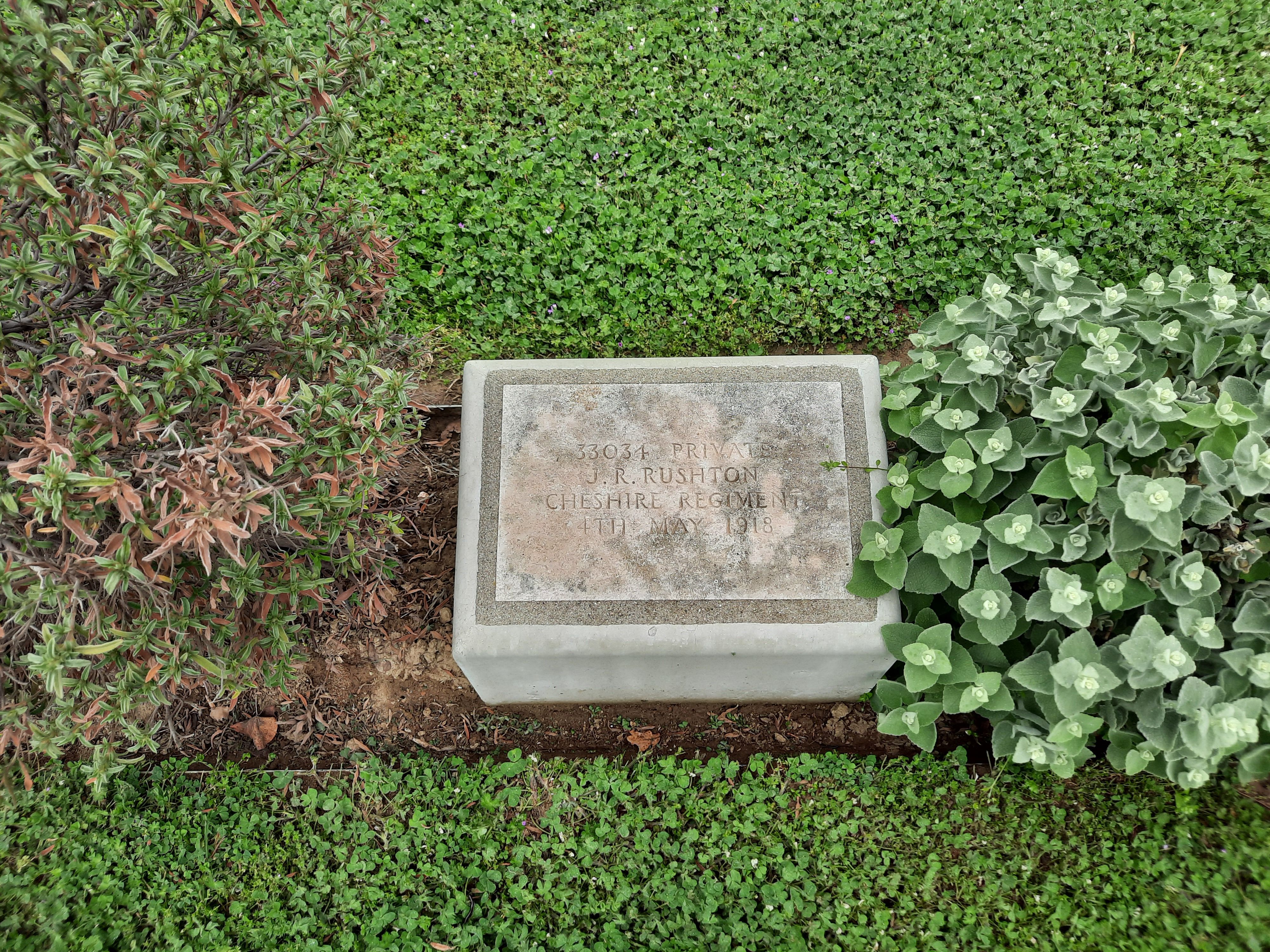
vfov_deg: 54.9
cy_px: 476
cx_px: 635
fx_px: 917
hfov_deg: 69.4
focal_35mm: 25
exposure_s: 1/363
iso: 32
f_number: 2
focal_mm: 4.6
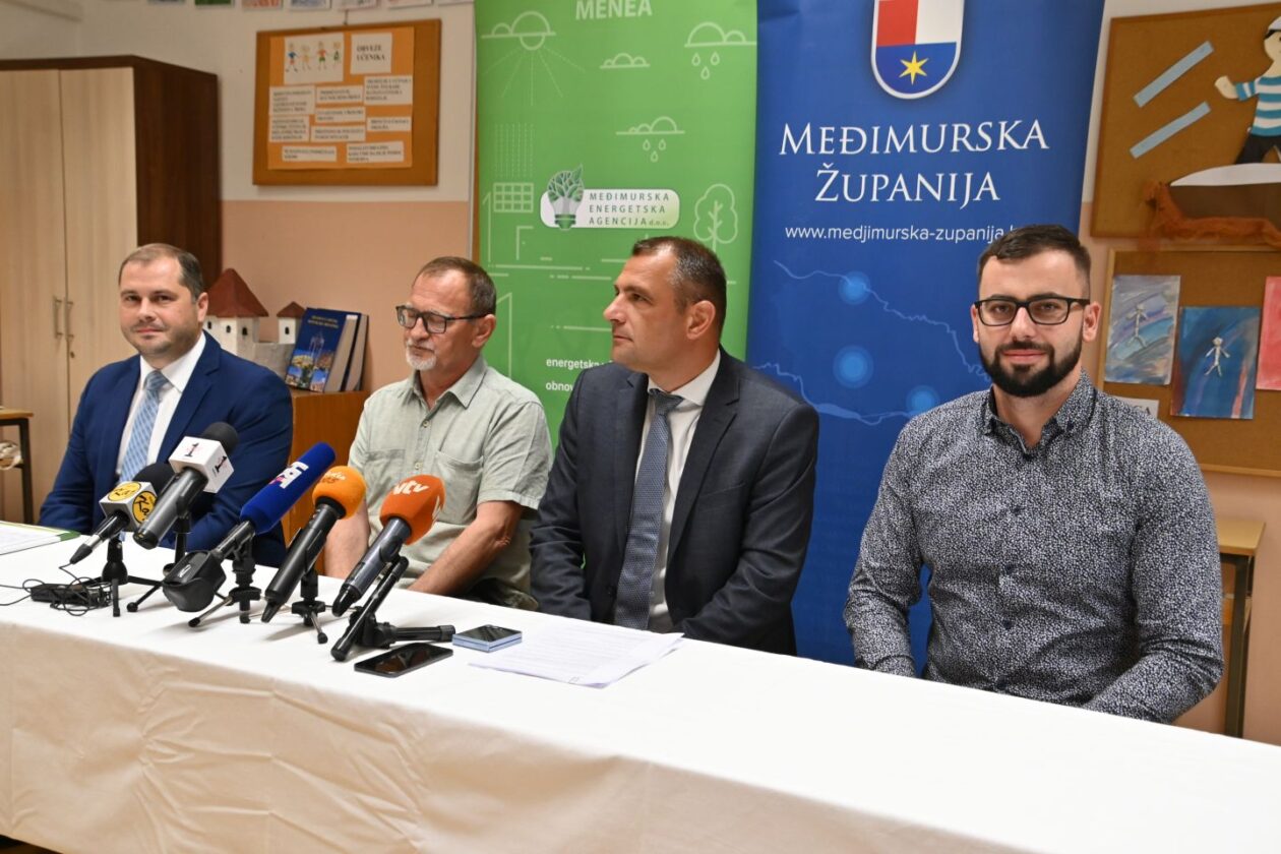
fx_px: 1281
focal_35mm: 36
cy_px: 427
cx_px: 640
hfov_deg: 53.1
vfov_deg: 36.9
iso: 1000
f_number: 5
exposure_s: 1/160
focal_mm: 24
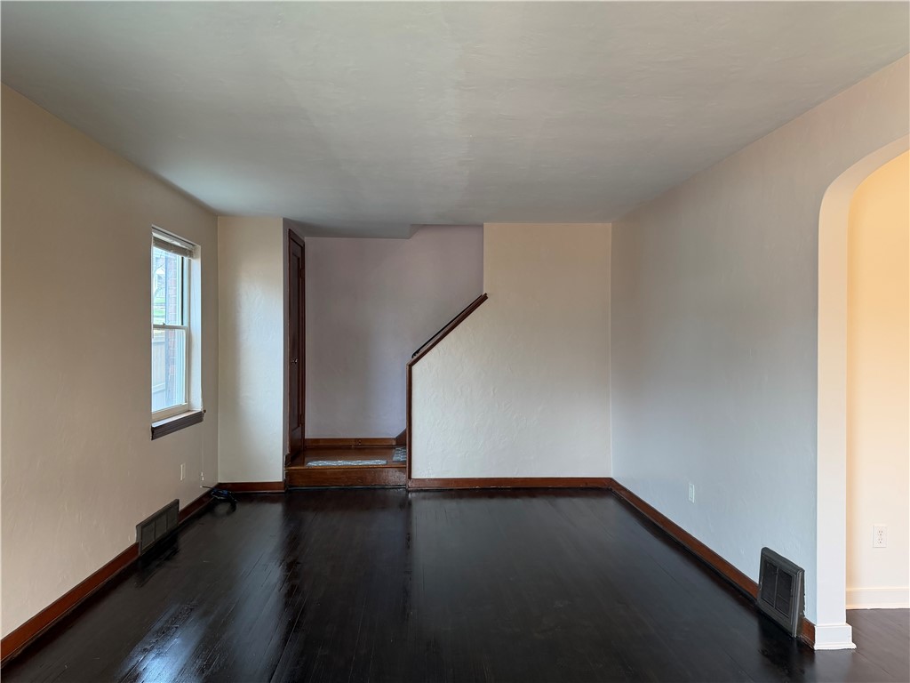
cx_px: 455
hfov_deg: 71.6
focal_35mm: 24
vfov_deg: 56.8
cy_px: 342
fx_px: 631
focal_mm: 6.76
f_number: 1.78
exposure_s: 1/60
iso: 160
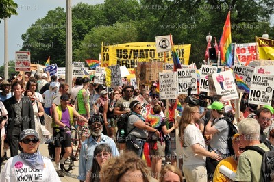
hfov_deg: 16.7
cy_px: 91
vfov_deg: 11.1
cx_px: 137
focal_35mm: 123
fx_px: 935
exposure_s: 1/800
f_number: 11
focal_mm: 82
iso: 640
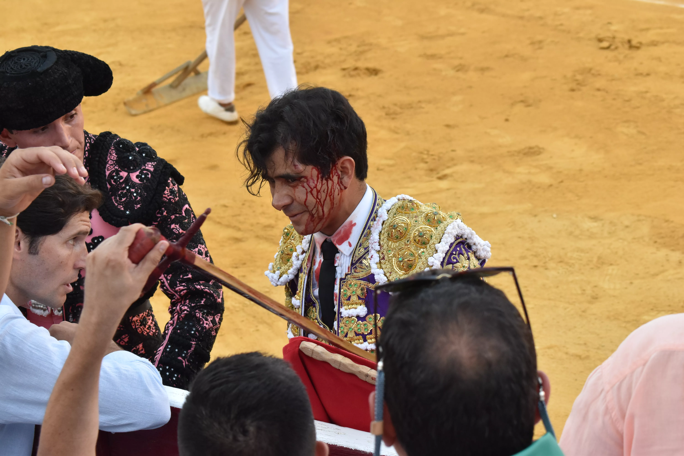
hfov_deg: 24.6
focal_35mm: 82
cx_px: 342
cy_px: 228
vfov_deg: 16.6
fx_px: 1567
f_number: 7.1
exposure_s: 1/200
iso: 800
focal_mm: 55
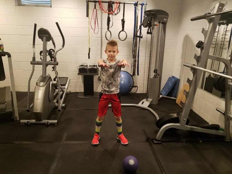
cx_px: 116
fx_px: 174
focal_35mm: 26
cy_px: 87
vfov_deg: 53.1
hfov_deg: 67.3
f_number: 1.7
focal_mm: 4.2
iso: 200
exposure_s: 1/24
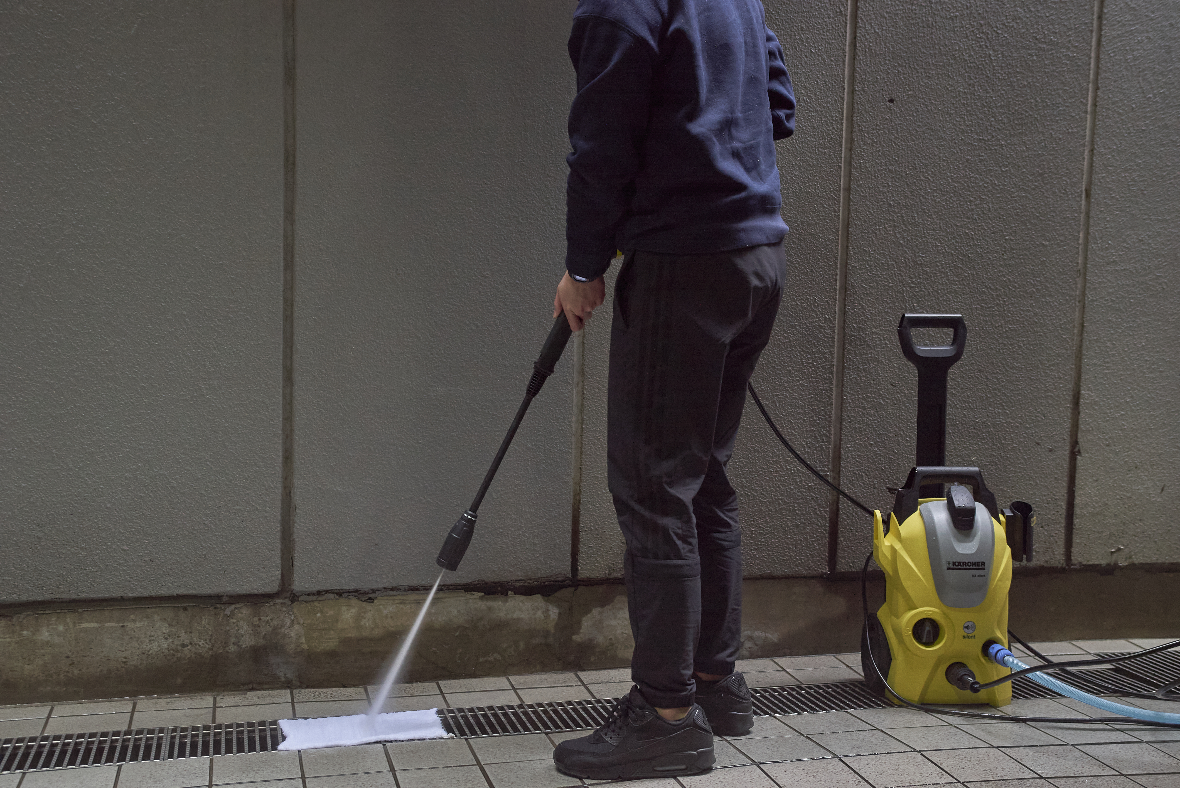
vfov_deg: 31.9
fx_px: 1377
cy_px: 394
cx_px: 590
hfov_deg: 46.4
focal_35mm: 42
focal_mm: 42
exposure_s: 1/50
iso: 1600
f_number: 5.6
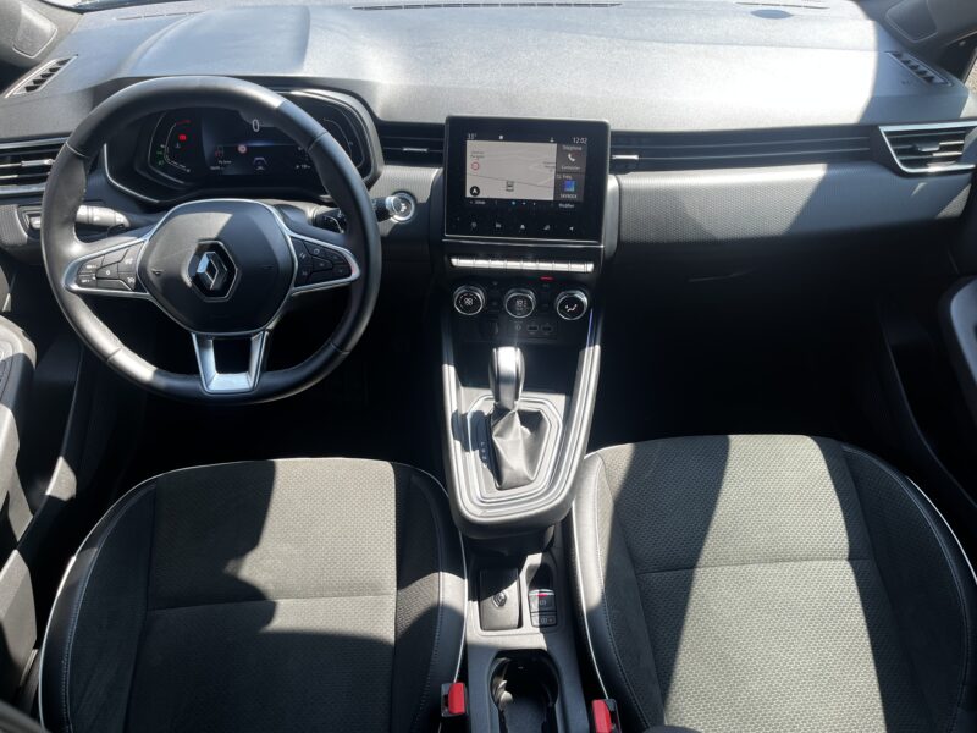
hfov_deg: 67.3
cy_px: 366
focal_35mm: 26
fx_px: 734
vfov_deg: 53.1
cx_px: 488
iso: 32
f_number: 1.6
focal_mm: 5.1
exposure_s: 1/122
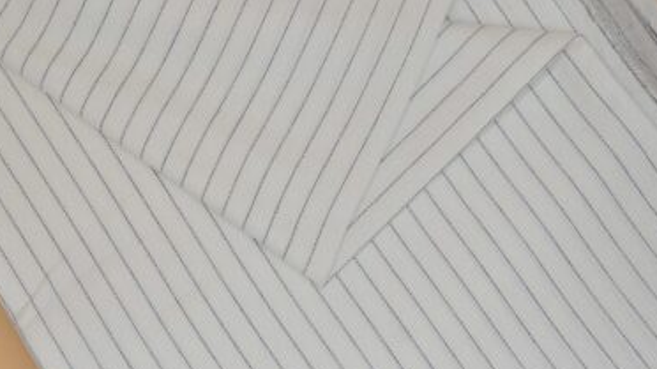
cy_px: 121
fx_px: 1028
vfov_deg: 20.3
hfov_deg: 35.3
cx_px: 263
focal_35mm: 59
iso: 5000
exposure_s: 1/8000
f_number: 5.6
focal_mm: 28
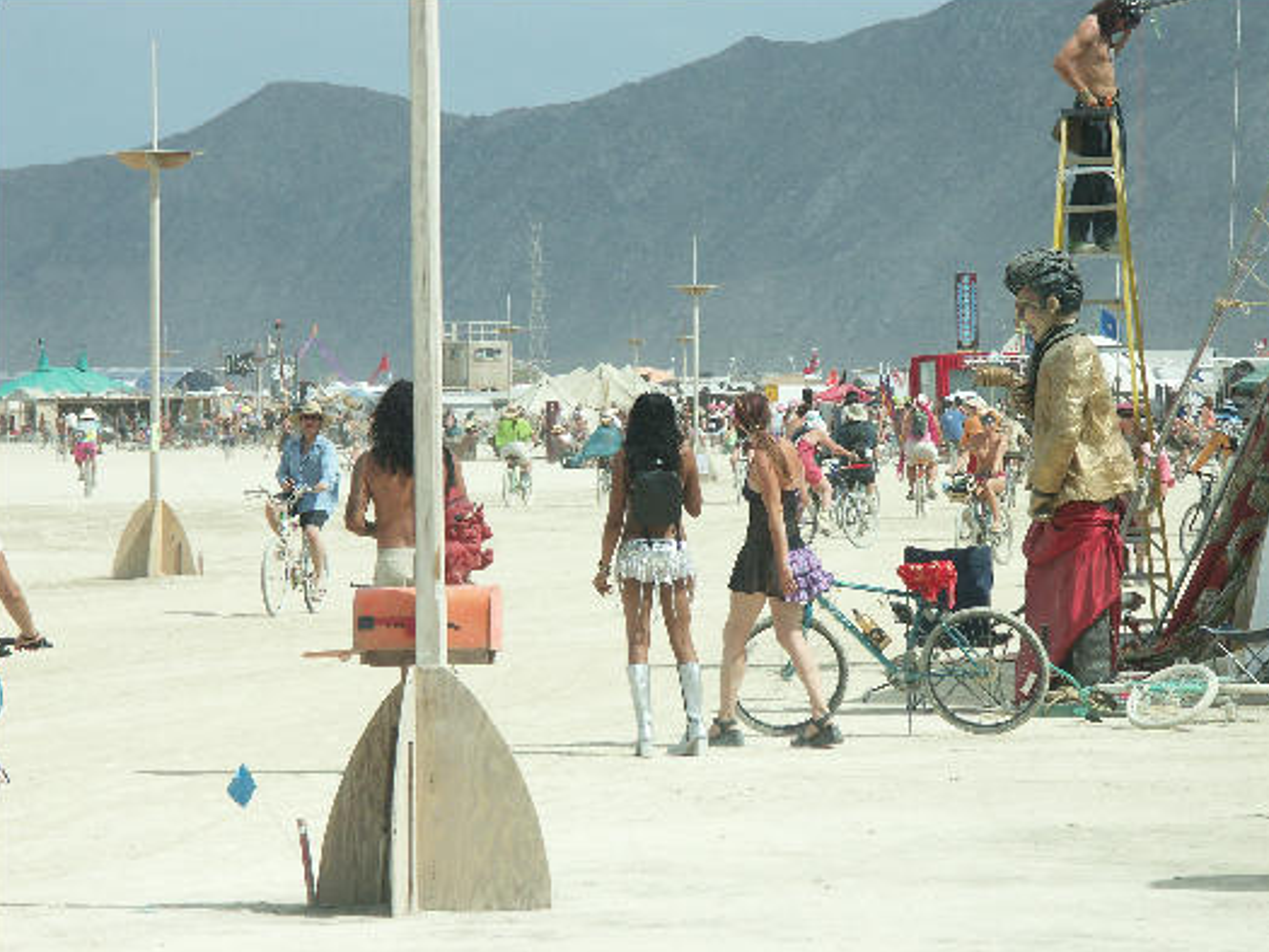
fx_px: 7407
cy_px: 474
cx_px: 634
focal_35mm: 202
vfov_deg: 7.4
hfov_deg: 9.8
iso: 100
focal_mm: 50.27
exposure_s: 1/640
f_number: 7.1
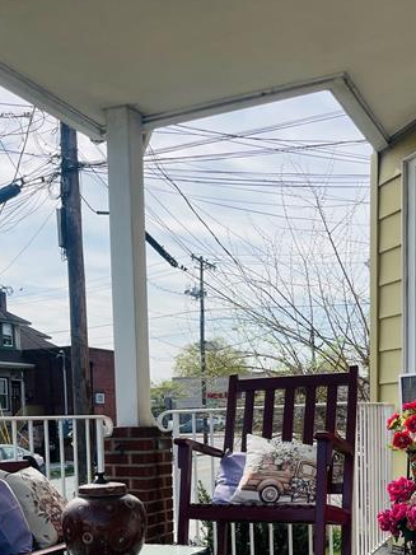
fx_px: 705
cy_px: 480
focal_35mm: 44
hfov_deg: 32.8
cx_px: 170
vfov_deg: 40.3
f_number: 1.6
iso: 32
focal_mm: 5.1
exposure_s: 1/3663
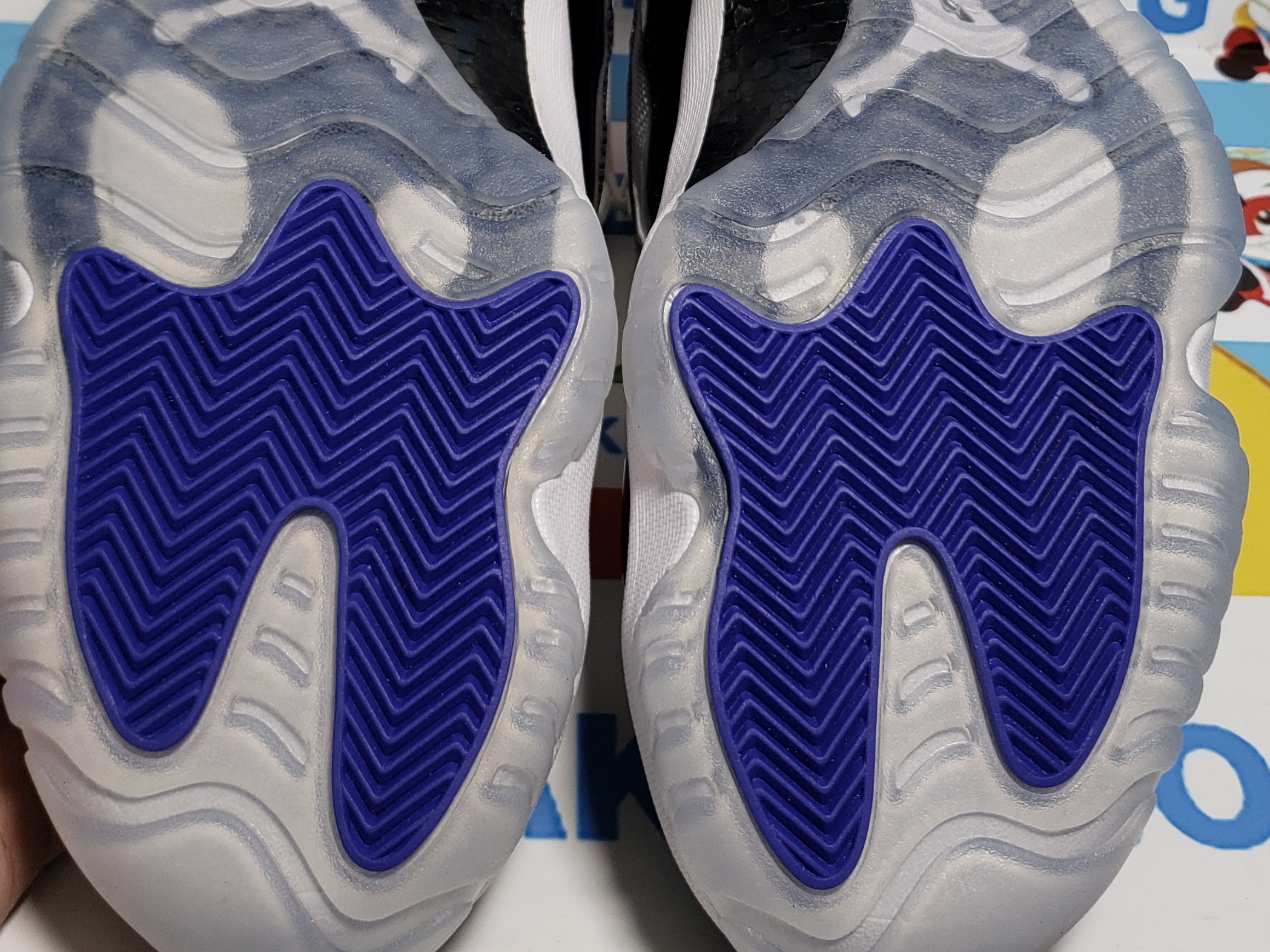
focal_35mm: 50
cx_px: 703
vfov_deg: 28.4
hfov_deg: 38.2
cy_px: 174
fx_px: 1834
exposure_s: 1/574
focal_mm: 4.3
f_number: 1.5
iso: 50
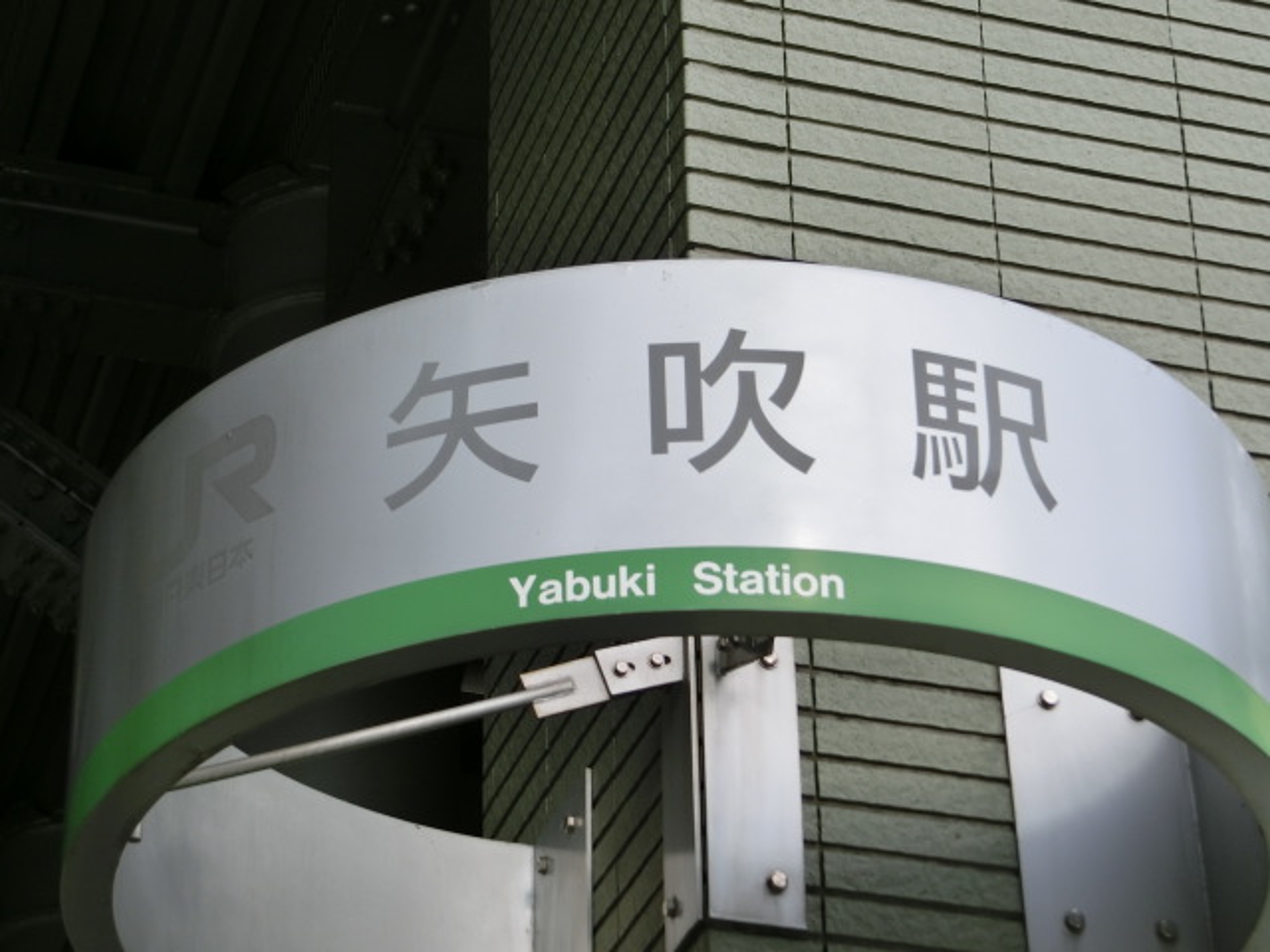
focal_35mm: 107
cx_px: 635
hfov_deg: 18.4
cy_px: 476
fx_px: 3926
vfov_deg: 13.8
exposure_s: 1/160
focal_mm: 19.1
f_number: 5.7
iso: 80
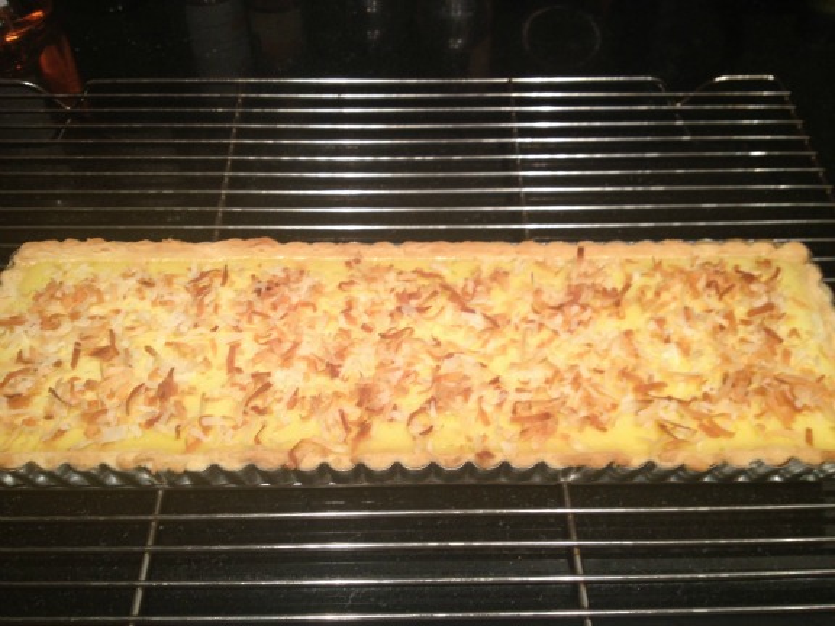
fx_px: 844
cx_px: 418
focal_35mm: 35
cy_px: 313
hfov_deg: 52.6
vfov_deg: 40.7
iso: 80
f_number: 2.4
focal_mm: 4.28
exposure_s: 1/20
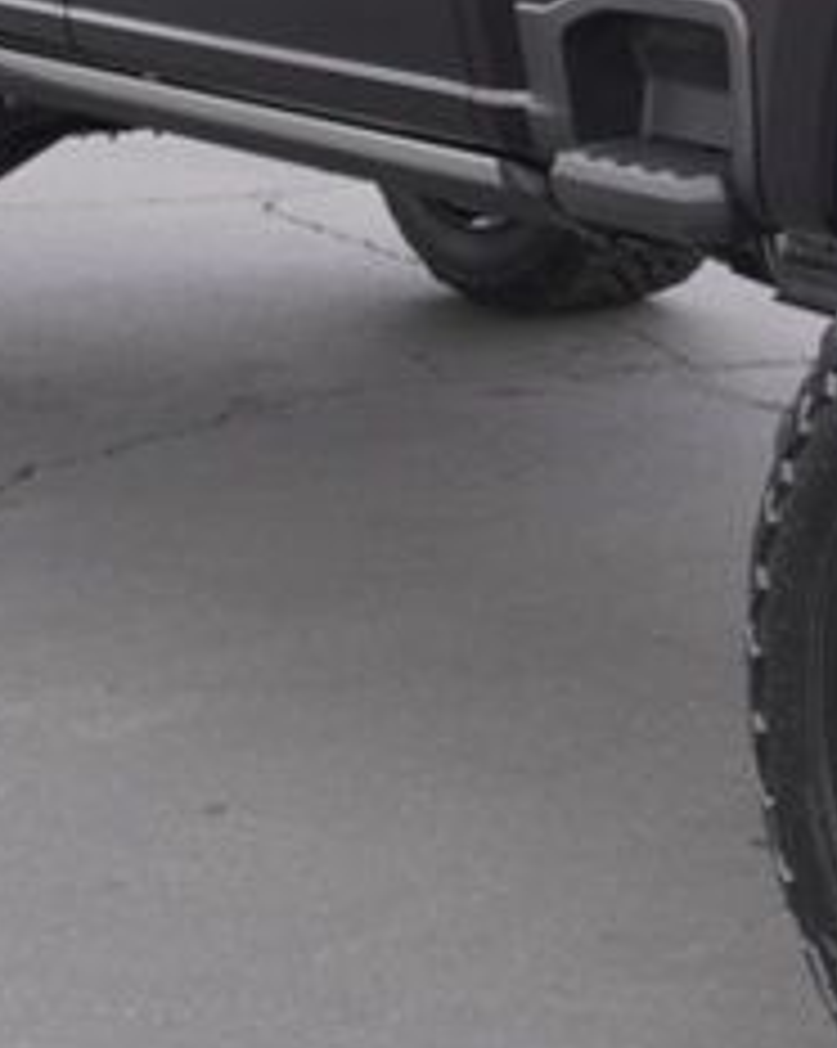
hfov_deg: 11.3
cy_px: 81
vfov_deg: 14.6
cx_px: 1336
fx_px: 4033
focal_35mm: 130
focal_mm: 21
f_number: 5.6
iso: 100
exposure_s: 1/125
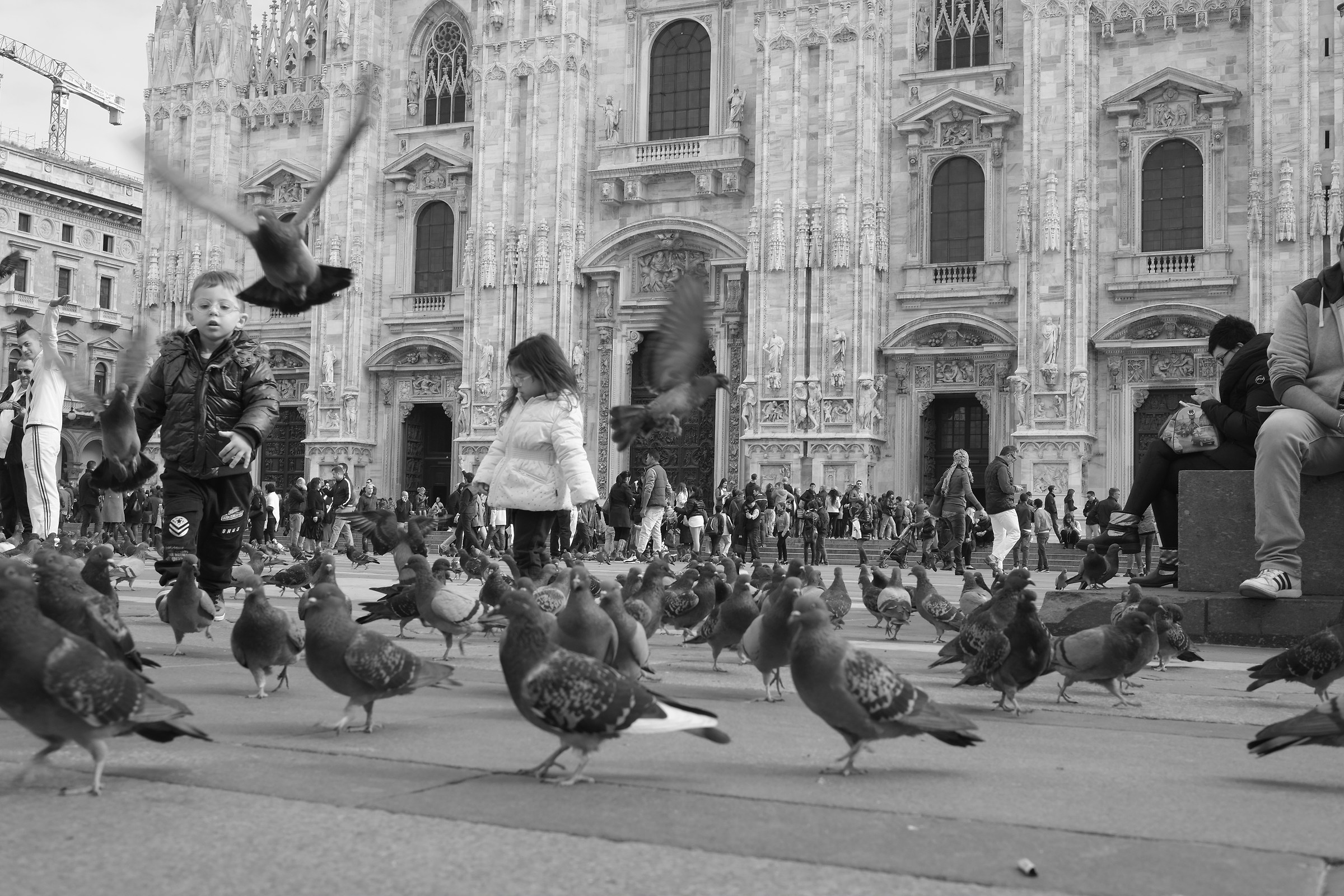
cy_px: 448
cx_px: 672
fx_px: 1531
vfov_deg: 32.6
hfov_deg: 47.4
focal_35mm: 41
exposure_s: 1/250
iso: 320
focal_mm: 27
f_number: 7.1
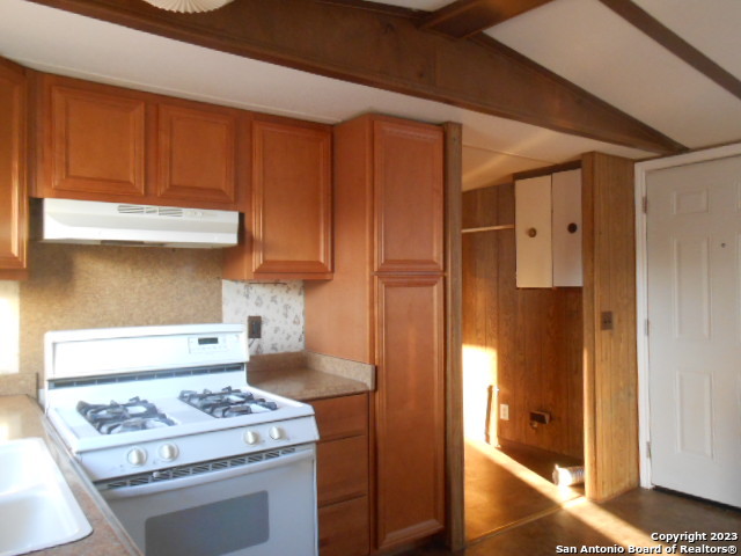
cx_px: 370
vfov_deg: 53.1
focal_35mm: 26
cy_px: 278
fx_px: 557
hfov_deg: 67.3
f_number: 3.5
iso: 400
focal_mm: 4.6
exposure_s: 1/20
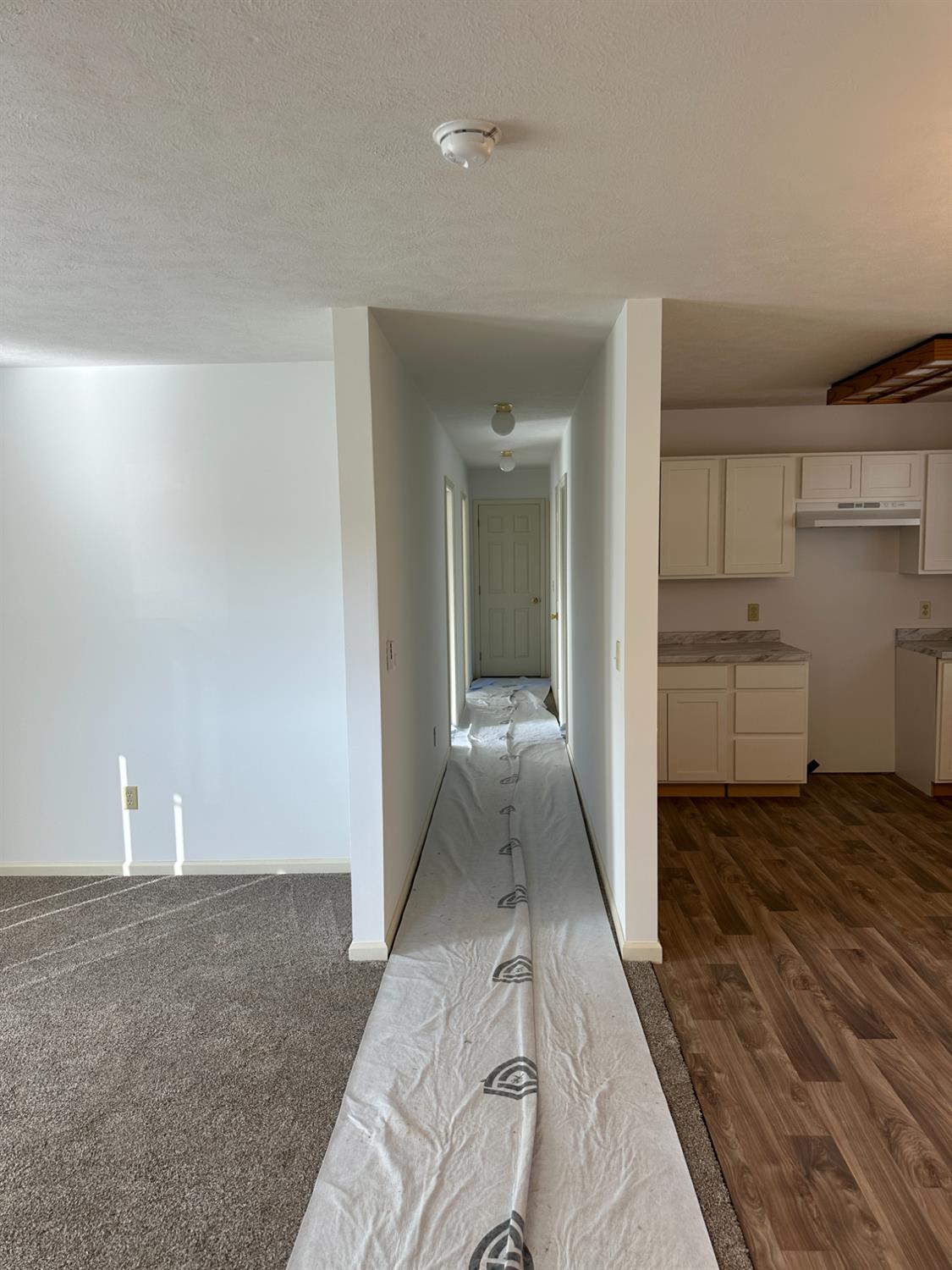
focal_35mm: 24
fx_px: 880
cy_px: 635
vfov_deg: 71.6
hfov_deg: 56.8
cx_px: 476
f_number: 1.78
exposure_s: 1/120
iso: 80
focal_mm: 6.86
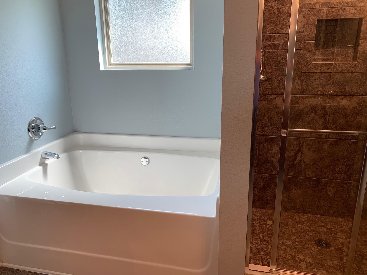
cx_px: 184
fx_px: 276
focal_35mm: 26
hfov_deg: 67.3
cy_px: 138
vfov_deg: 53.1
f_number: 1.8
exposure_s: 1/60
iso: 32
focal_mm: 4.25
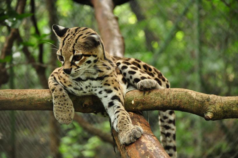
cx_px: 119
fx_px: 713
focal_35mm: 108
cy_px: 79
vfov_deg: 12.6
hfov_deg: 18.9
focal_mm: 72
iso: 1100
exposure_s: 1/60
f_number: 4.2
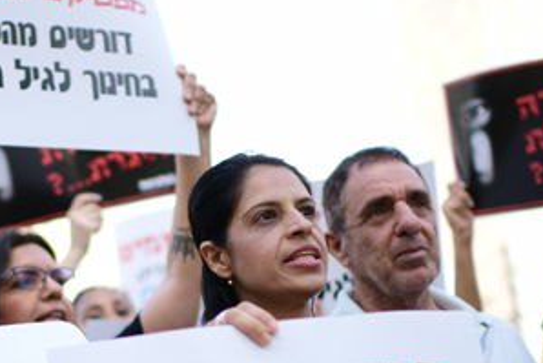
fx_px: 1283
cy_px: 342
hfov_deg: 23.5
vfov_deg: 15.9
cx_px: 89
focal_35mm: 85
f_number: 1.4
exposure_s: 1/250
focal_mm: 35
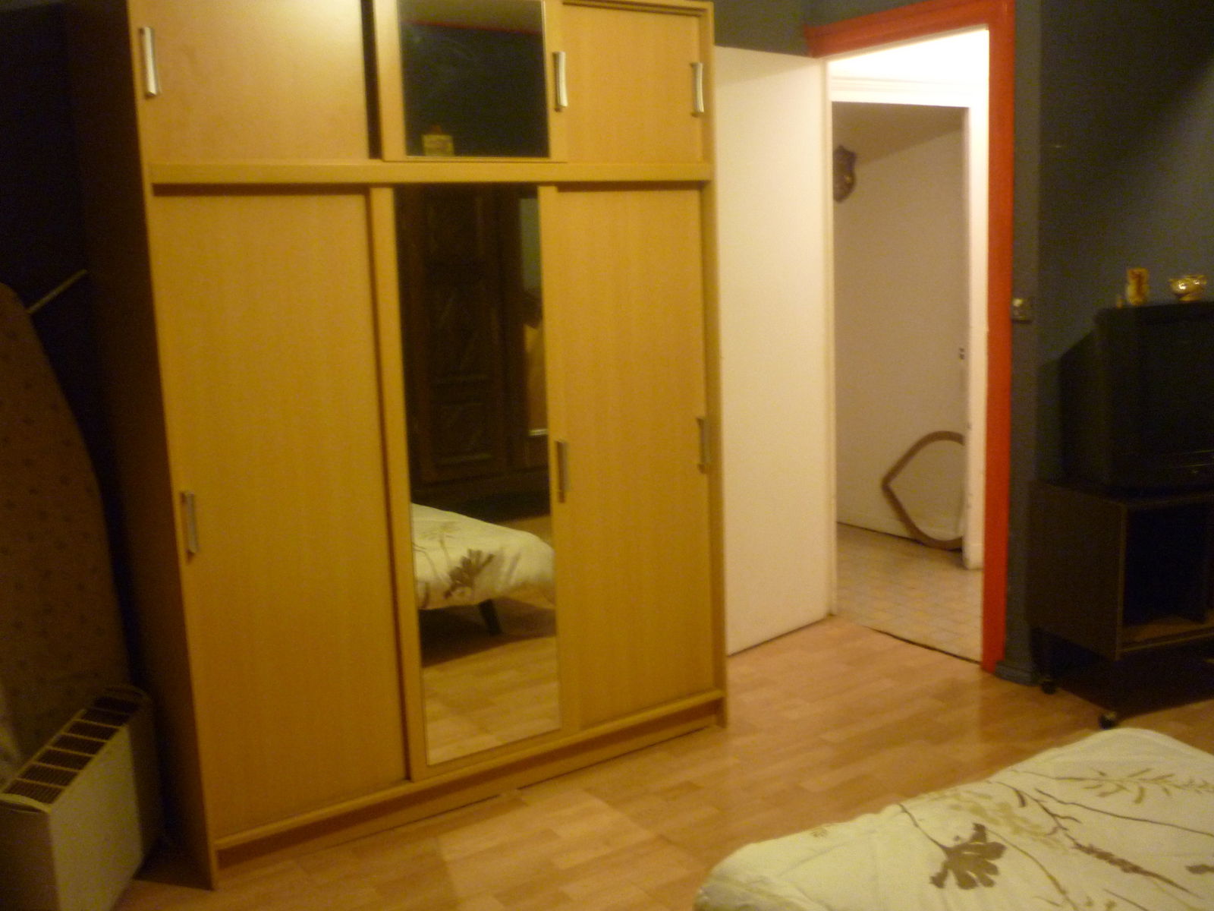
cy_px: 456
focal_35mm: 33
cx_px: 607
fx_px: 1157
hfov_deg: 55.4
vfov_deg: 42.9
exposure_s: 1/13
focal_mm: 5.5
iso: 400
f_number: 2.8
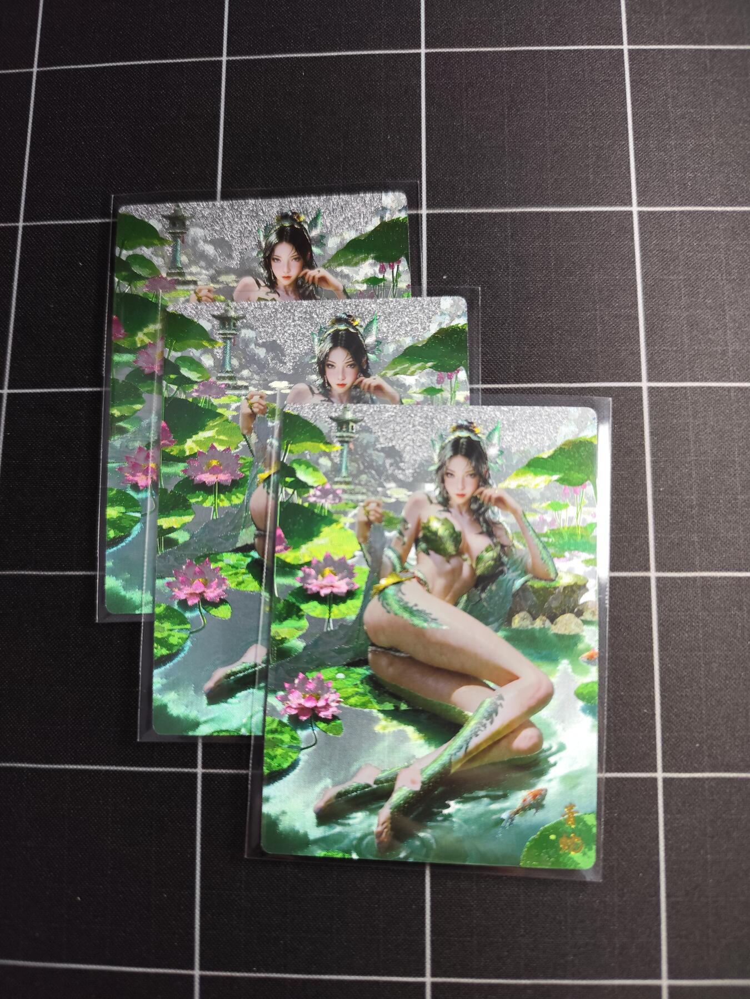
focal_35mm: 23
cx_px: 375
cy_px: 500
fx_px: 664
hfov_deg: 58.9
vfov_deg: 73.9
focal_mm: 6.14
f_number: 1.65
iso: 640
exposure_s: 1/50
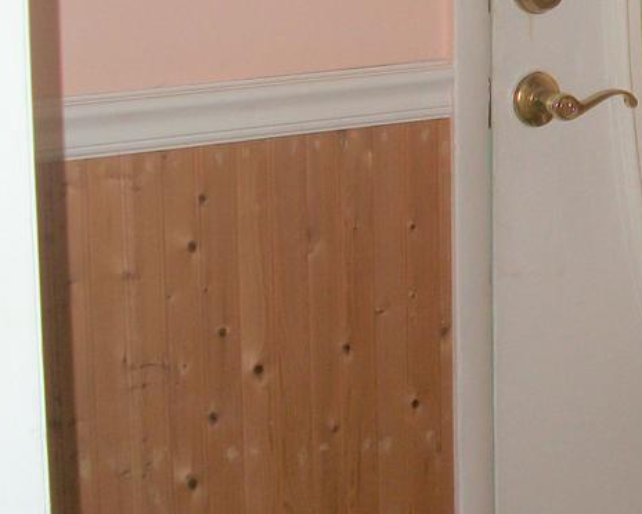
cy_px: 108
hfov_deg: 16.3
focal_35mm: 113
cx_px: 785
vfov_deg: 13.6
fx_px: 2149
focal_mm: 6.3
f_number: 3.1
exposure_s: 1/30
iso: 80
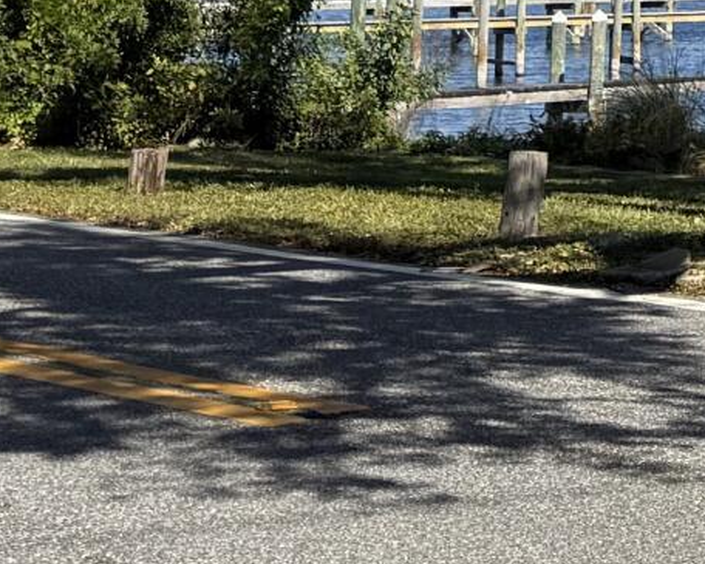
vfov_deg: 9.3
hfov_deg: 10.8
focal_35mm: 154
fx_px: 3214
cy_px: -601
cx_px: 1651
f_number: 1.78
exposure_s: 1/3953
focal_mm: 6.76
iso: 80
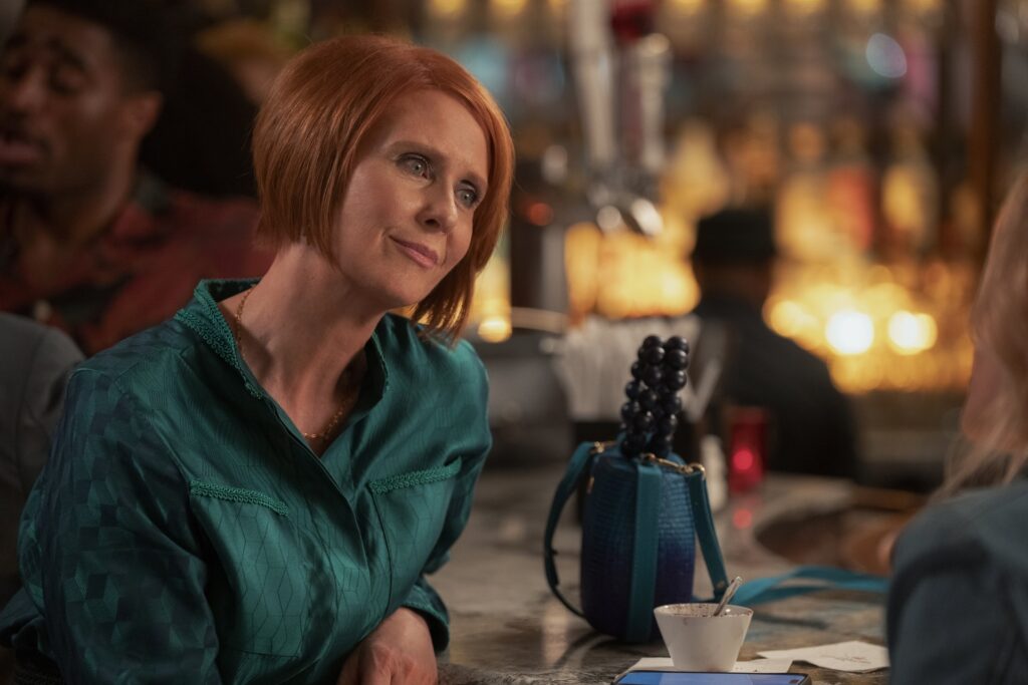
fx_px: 3970
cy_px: 342
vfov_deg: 9.9
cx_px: 514
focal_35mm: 139
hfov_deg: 14.8
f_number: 2.8
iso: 4000
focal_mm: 139
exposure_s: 1/160
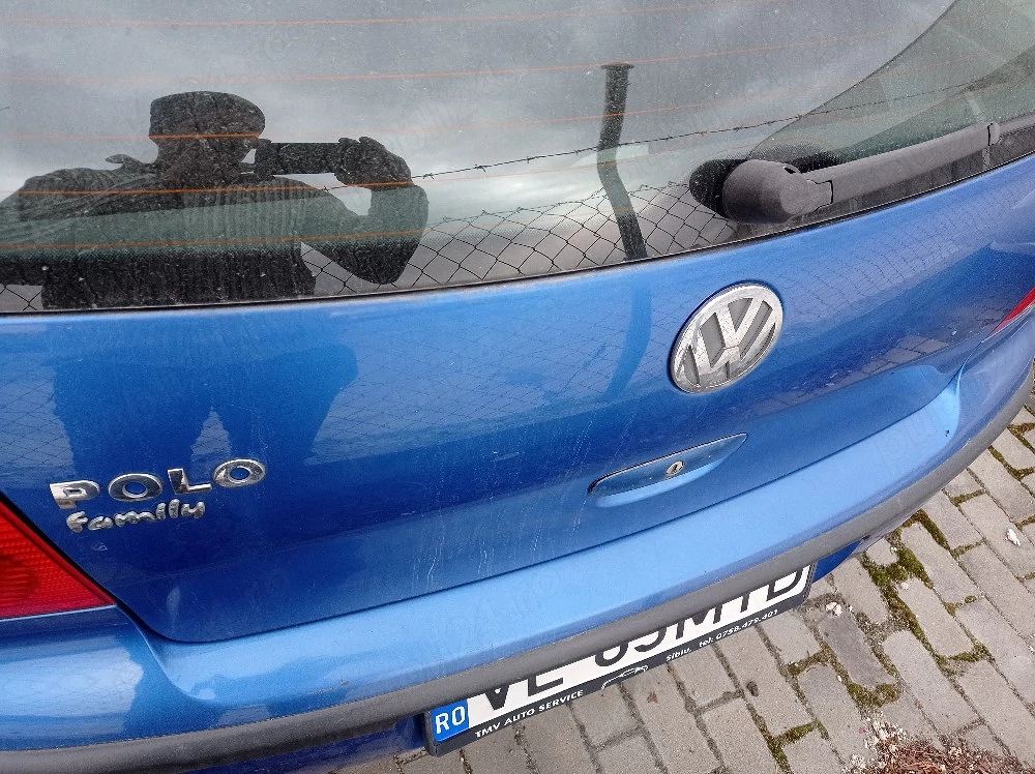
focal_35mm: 28
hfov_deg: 63.5
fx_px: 836
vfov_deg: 49.7
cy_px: 387
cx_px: 518
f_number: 1.79
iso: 115
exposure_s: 1/103
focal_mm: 4.74
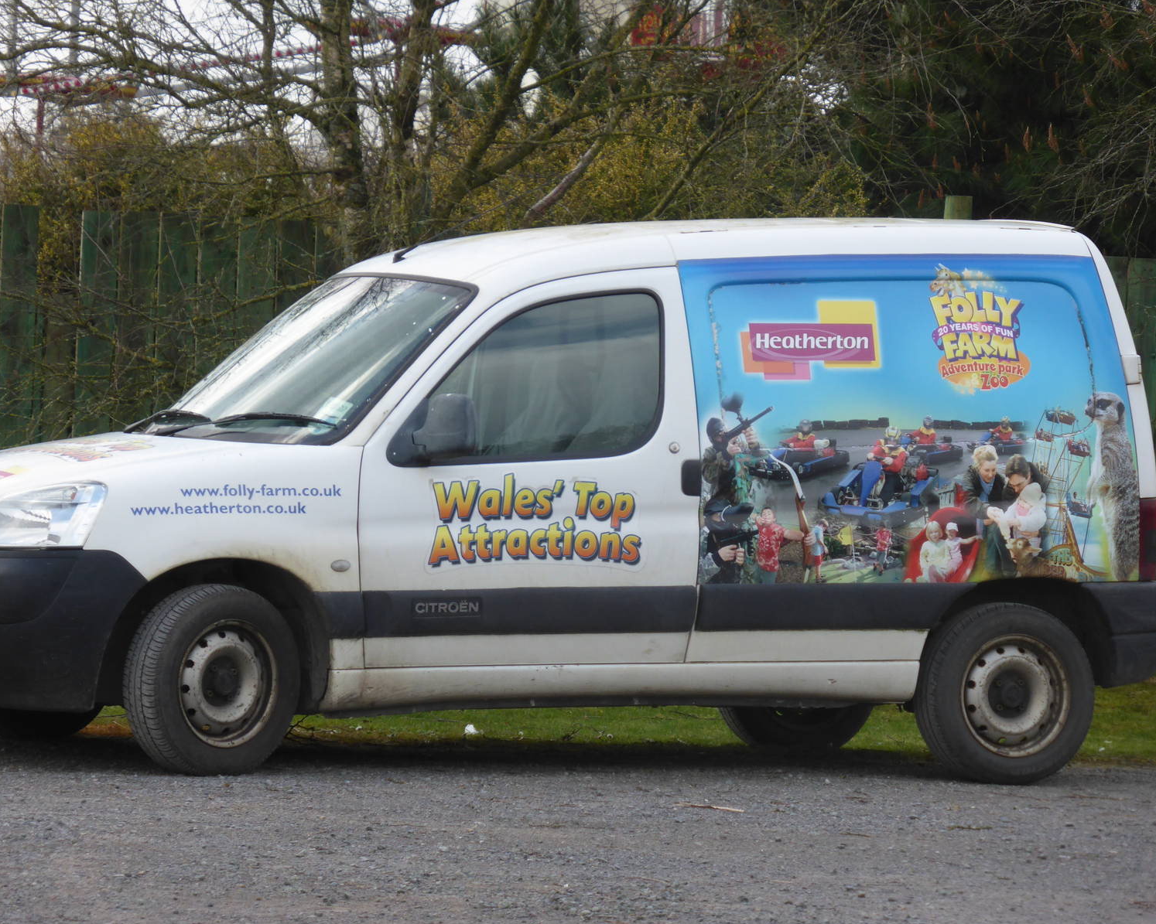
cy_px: 462
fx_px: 7116
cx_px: 580
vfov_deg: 7.4
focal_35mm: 208
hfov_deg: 9.3
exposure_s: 1/200
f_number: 5.5
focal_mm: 35.6
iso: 100
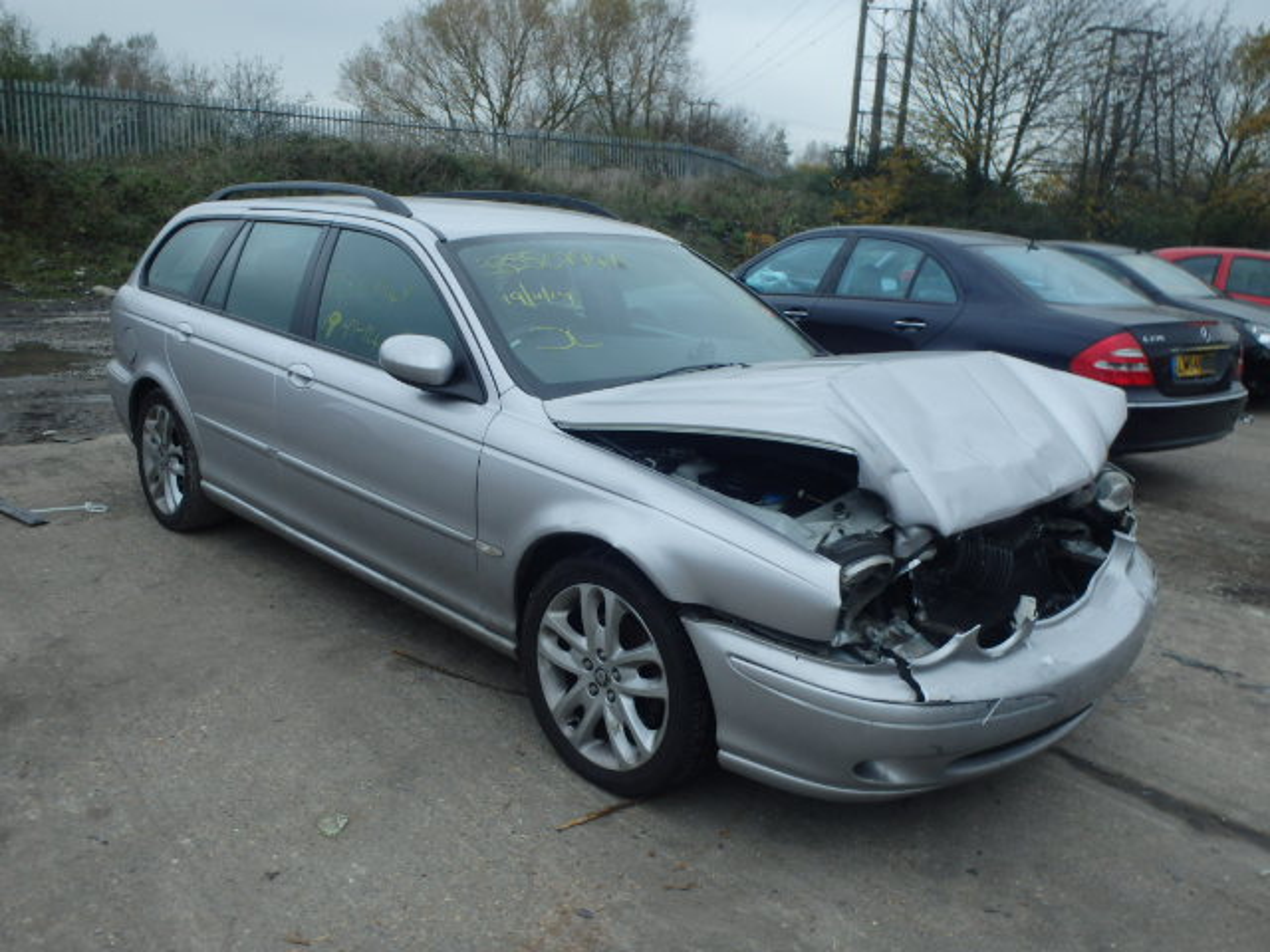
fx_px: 1027
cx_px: 635
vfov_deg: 49.7
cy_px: 476
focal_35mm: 28
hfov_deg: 63.4
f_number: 3.9
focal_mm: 5
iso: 160
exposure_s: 1/60
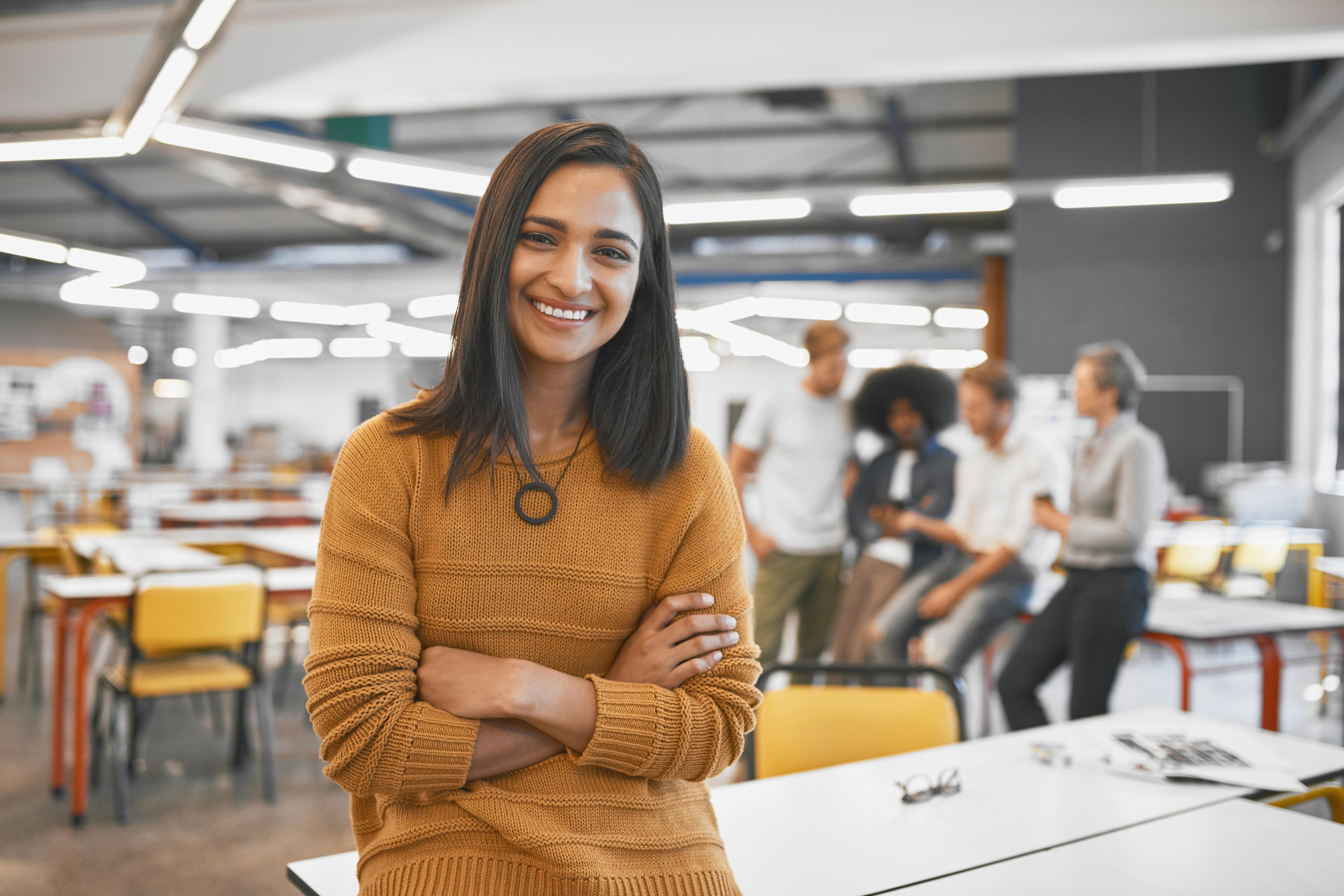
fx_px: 1307
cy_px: 448
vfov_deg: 37.9
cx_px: 672
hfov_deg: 54.4
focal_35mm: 35
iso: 400
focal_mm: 35
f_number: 2
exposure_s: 1/200
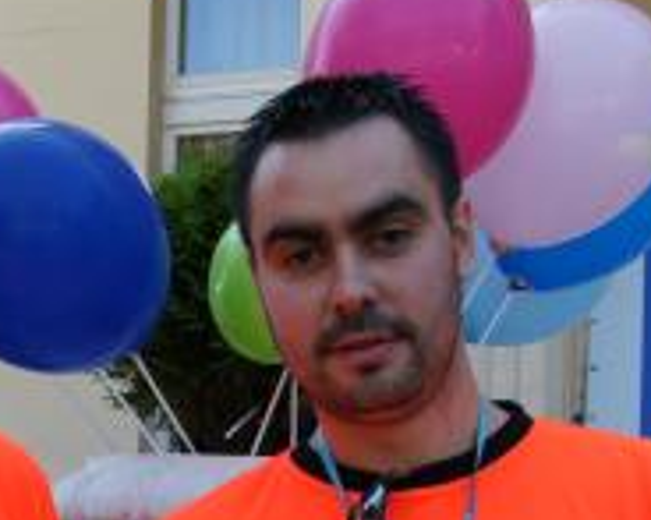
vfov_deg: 14.8
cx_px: -46
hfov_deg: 18.4
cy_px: 598
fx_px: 1945
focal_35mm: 101
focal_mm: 22
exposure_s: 1/100
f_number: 8
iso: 200
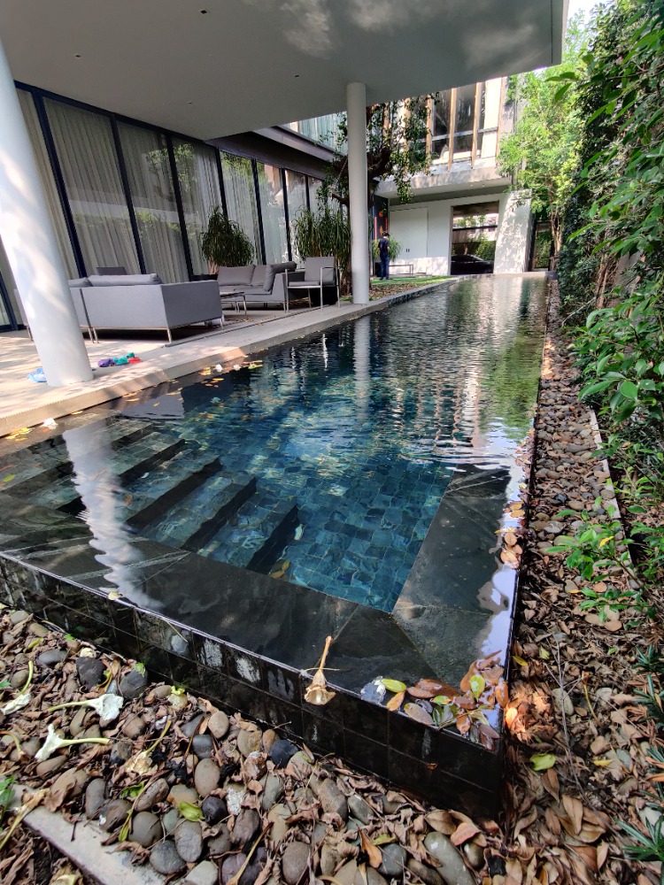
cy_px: 442
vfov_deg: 106.2
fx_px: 332
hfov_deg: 89.9
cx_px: 332
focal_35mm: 13
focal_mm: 2.25
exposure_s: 1/50
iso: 200
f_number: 2.2
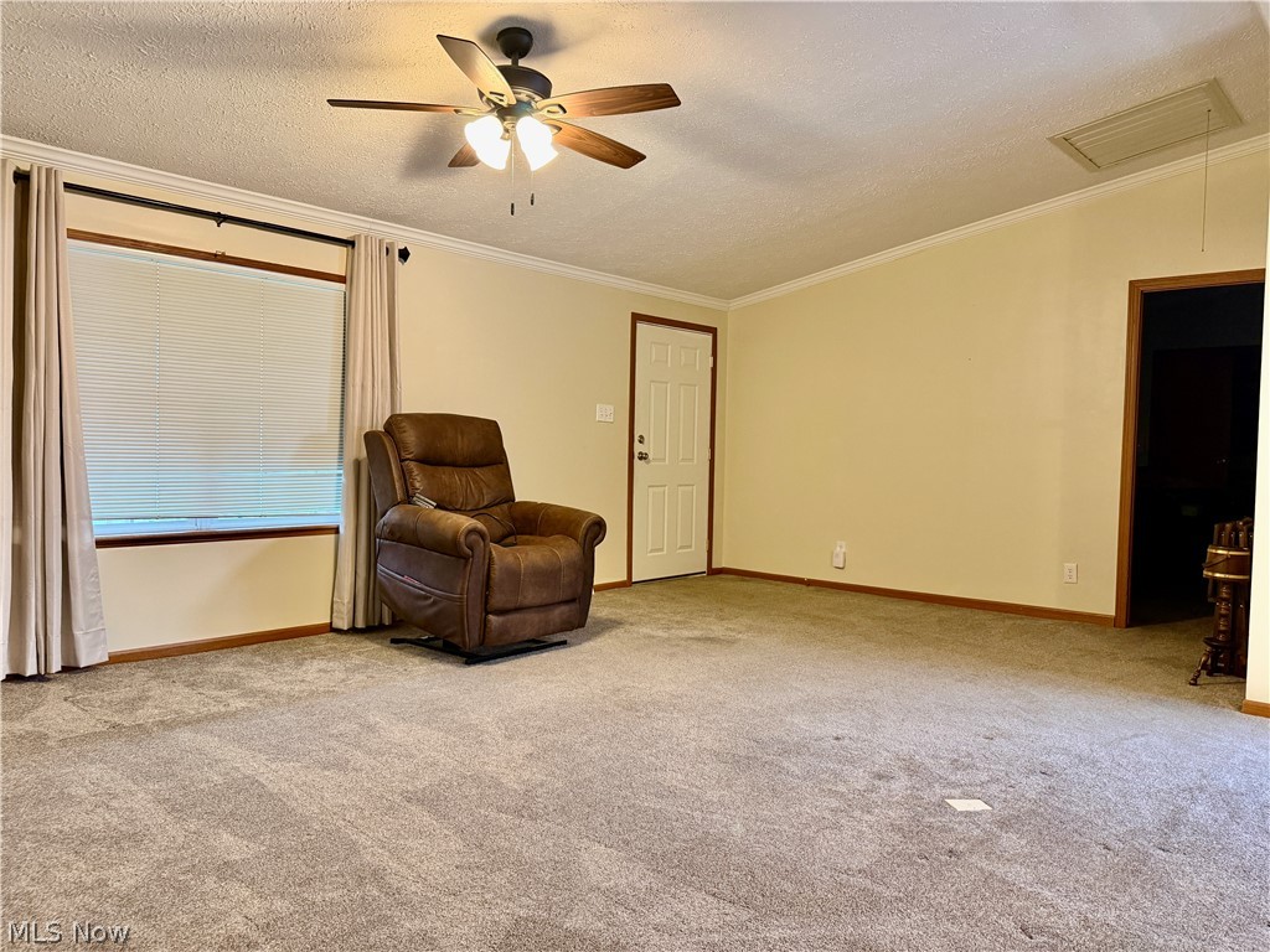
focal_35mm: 24
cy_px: 476
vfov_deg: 56.8
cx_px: 635
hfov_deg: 71.6
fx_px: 881
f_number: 1.78
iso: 320
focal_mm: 6.76
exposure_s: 1/60
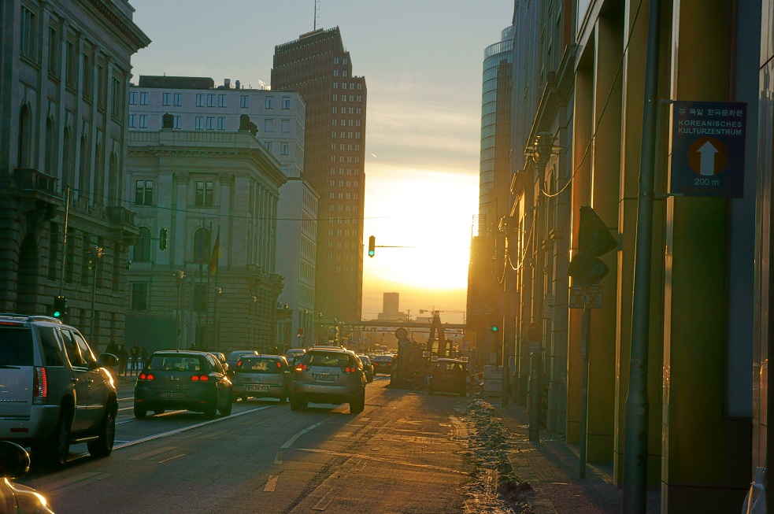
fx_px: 1772
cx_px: 387
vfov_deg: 16.5
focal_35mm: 82
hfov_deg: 24.6
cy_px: 257
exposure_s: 1/320
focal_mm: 55
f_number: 8
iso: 100
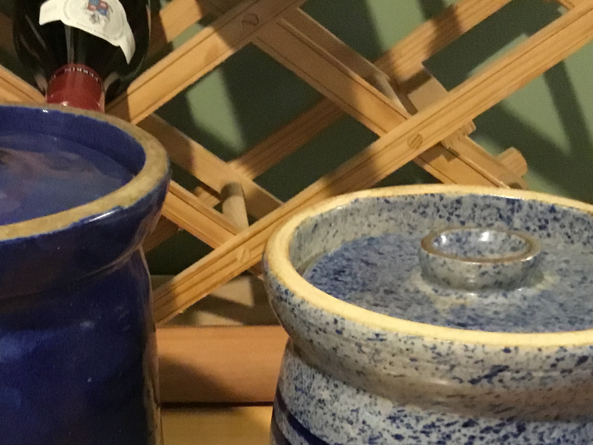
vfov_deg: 21.7
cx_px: 157
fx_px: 1114
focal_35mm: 65
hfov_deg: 29.4
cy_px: 455
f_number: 2.4
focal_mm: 3.3
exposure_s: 1/15
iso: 320
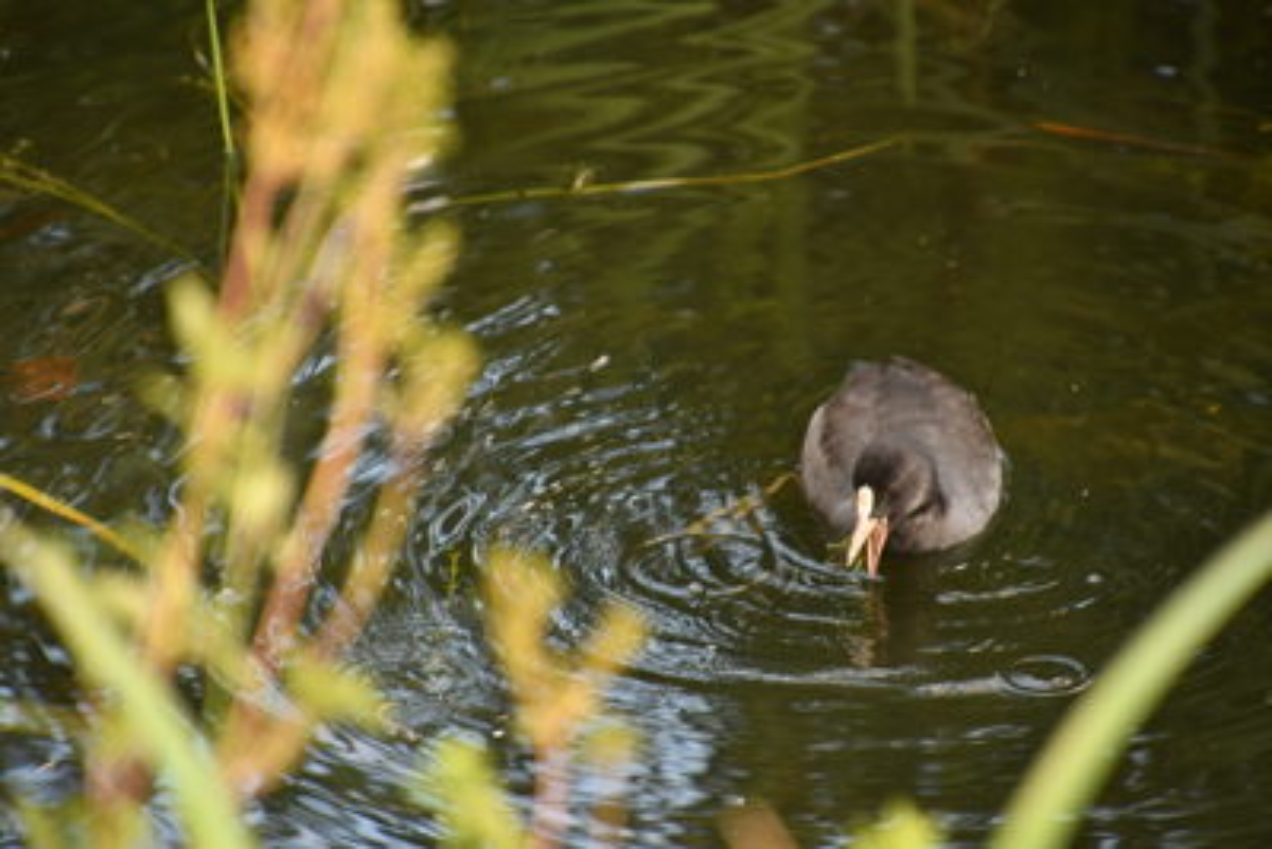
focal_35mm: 450
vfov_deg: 3.1
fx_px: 15905
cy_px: 424
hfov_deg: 4.6
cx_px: 636
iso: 640
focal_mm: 300
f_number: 6.3
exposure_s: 1/250
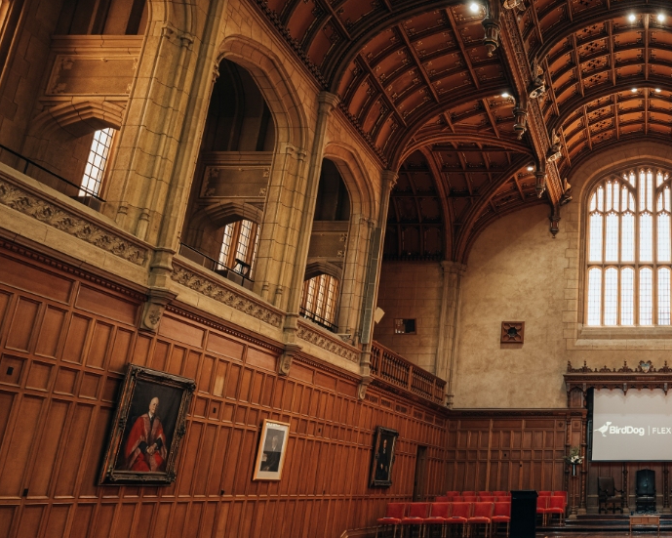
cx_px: 637
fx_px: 676
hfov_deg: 46.3
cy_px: 287
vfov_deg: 43.3
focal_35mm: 34
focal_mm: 20
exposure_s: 1/13
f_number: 4
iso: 800
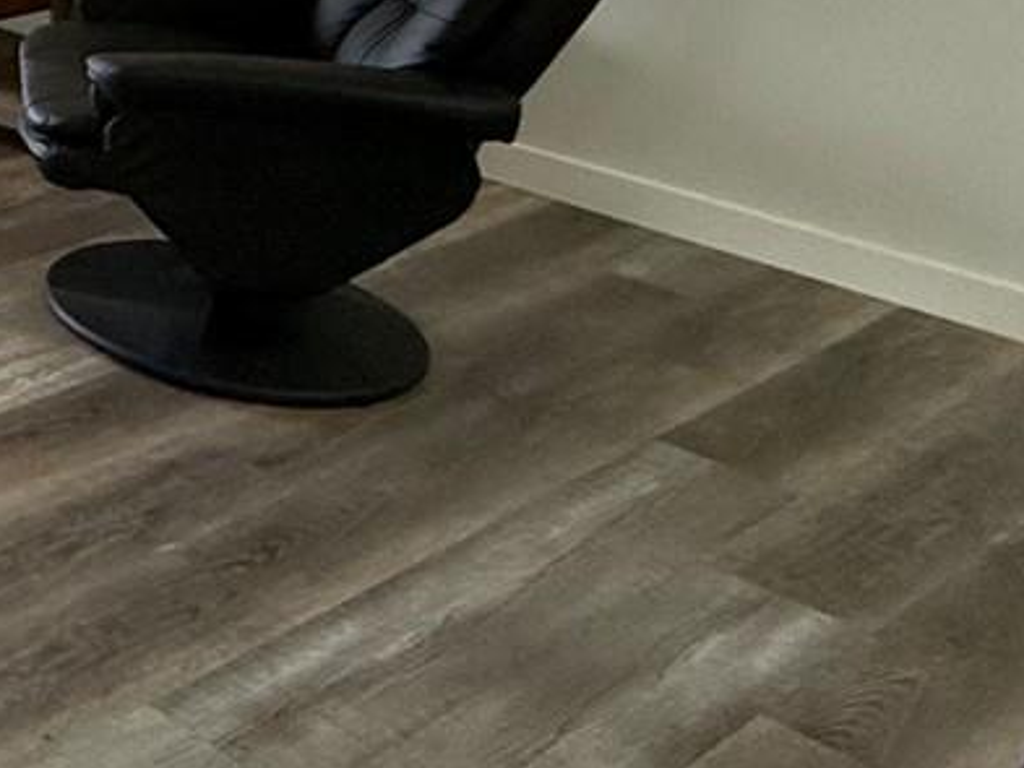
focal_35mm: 57
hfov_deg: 23.3
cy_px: -167
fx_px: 1687
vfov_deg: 23.4
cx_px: -680
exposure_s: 1/120
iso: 200
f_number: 2.2
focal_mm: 2.22
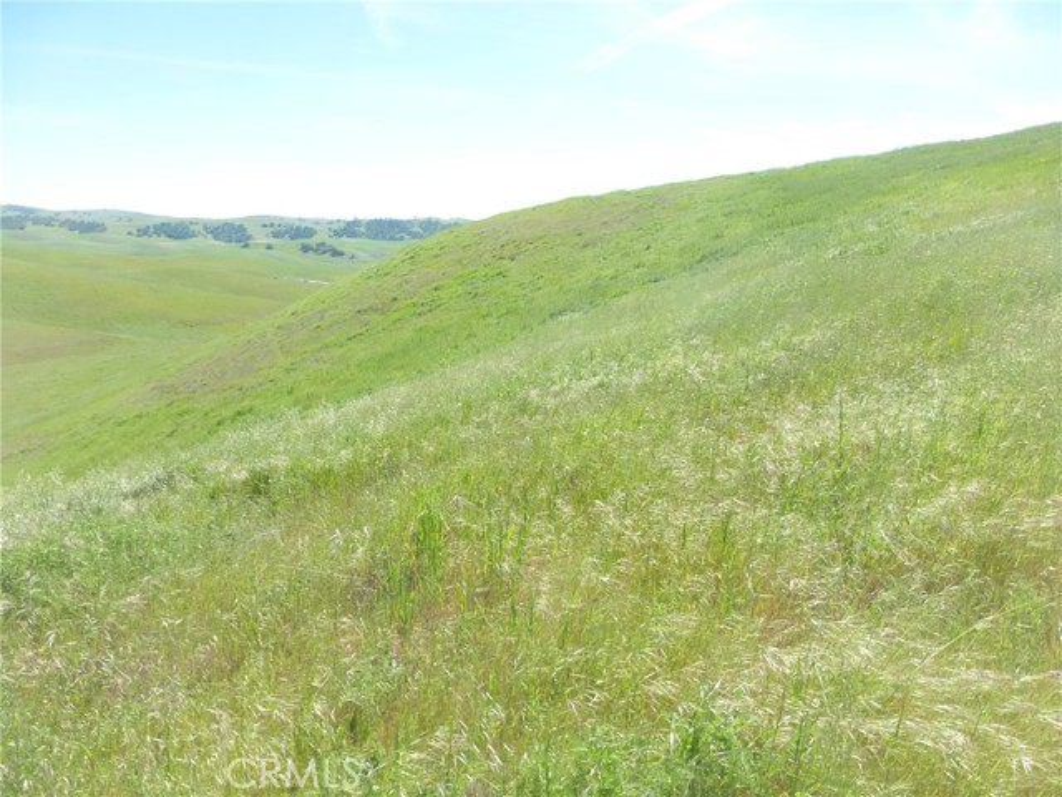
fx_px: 736
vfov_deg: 56.8
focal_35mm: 24
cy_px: 398
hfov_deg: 71.6
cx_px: 531
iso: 100
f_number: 4
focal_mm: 4.3
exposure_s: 1/400
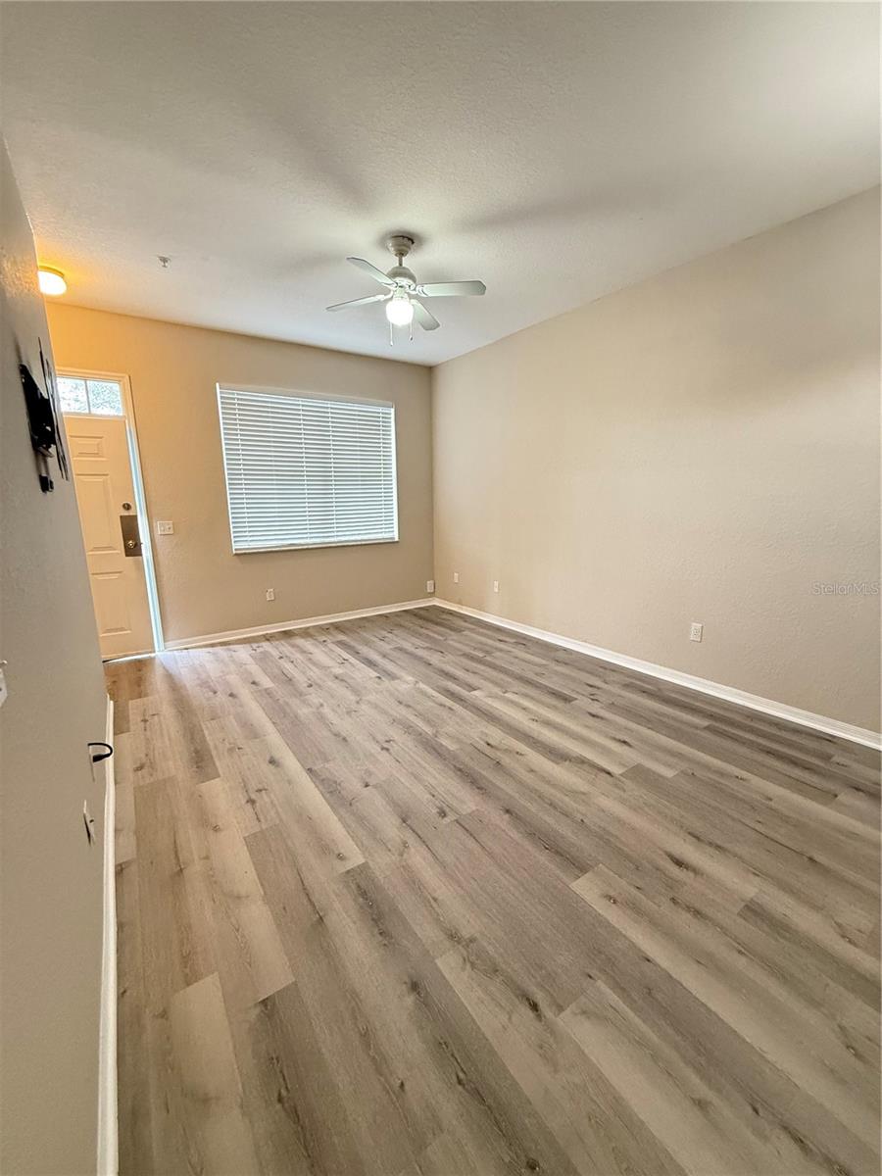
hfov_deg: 85.7
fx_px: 476
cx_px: 441
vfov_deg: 102.1
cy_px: 588
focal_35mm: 14
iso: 500
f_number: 2.2
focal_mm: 2.22
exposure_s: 1/60
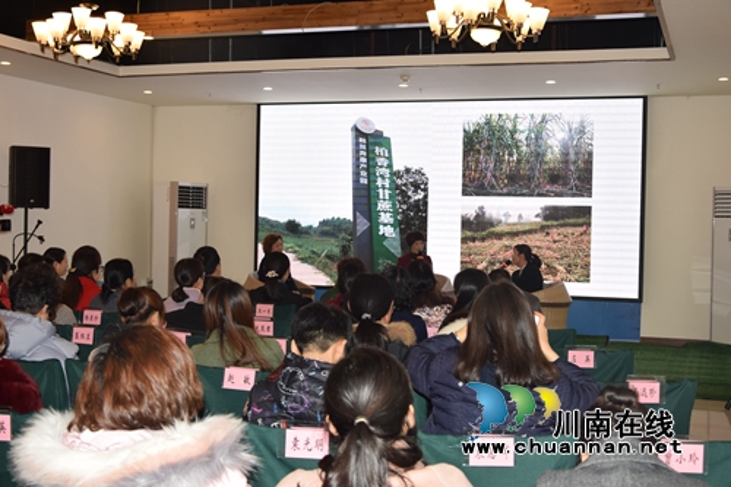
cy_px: 244
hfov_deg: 38.9
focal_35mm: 51
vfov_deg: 26.5
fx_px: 1035
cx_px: 366
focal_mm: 34
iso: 450
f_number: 5.6
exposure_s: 1/125
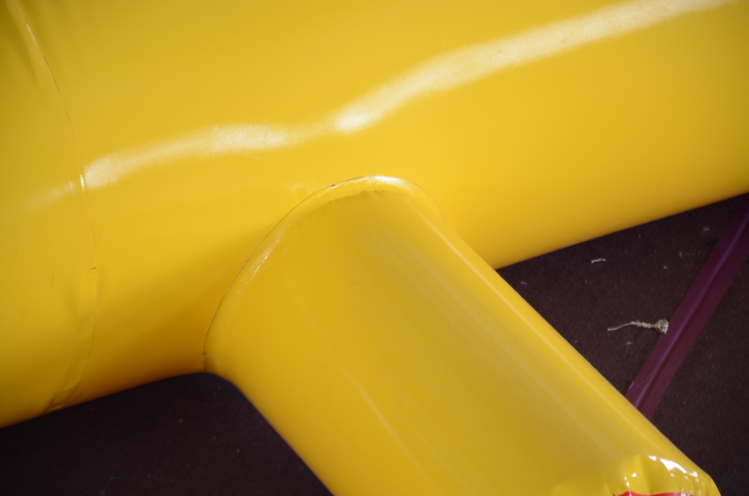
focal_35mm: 210
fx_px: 4360
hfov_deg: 9.8
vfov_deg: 6.5
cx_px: 374
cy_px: 248
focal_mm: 140
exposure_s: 1/6
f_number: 5.6
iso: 250
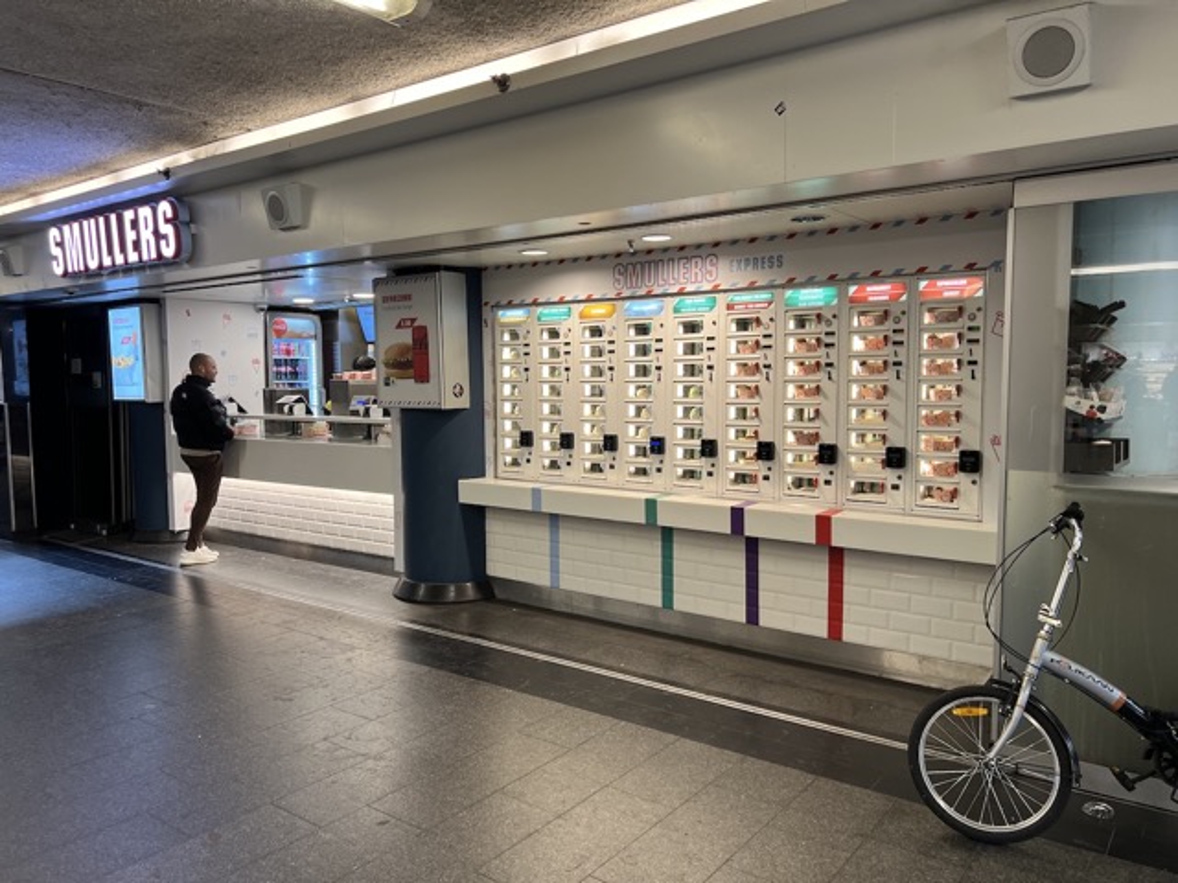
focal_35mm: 26
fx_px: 885
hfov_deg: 67.3
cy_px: 442
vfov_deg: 53.1
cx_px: 589
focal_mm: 5.7
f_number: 1.5
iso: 100
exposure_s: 1/100
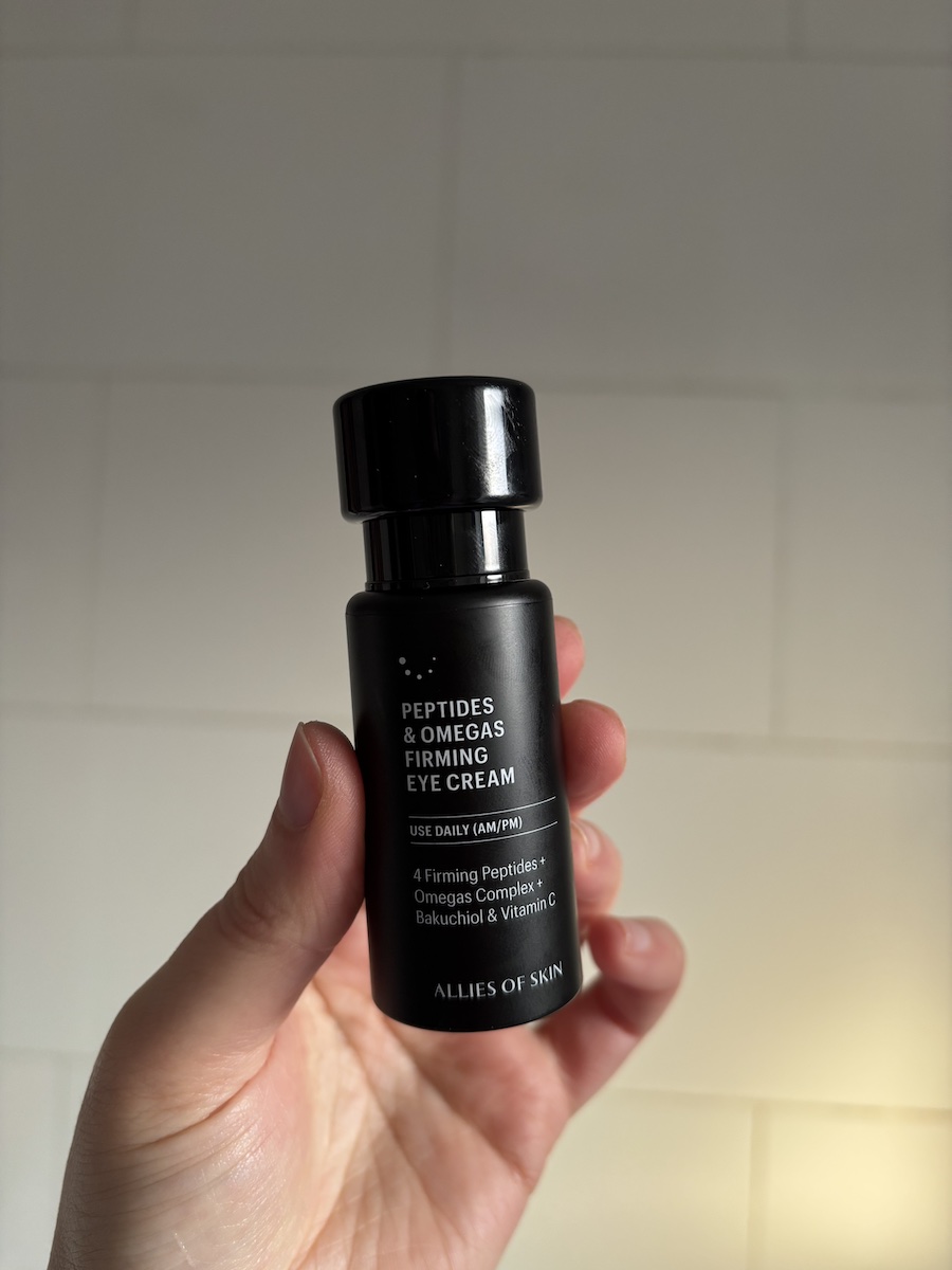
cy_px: 635
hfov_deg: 53.1
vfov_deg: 67.3
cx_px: 476
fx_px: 953
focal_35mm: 26
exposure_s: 1/113
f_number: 1.6
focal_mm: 5.96
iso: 125
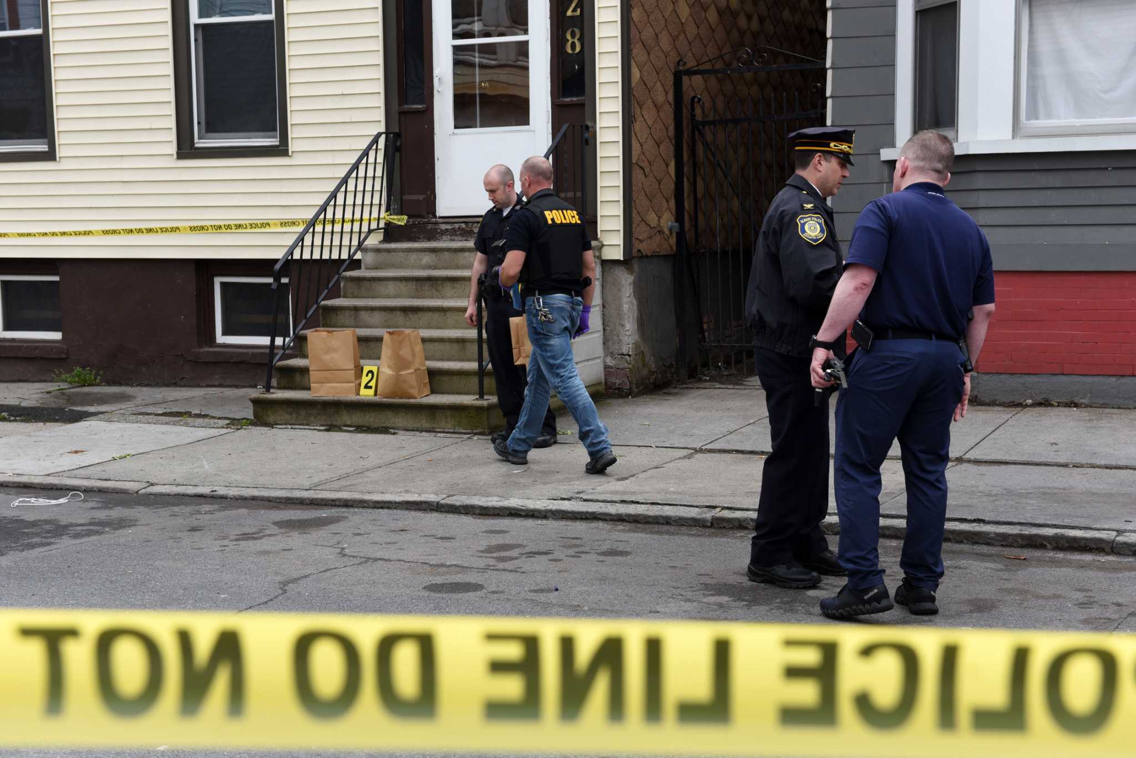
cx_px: 568
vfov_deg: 24.2
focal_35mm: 56
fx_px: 1768
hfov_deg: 35.6
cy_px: 379
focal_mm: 56
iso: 500
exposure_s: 1/800
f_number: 7.1
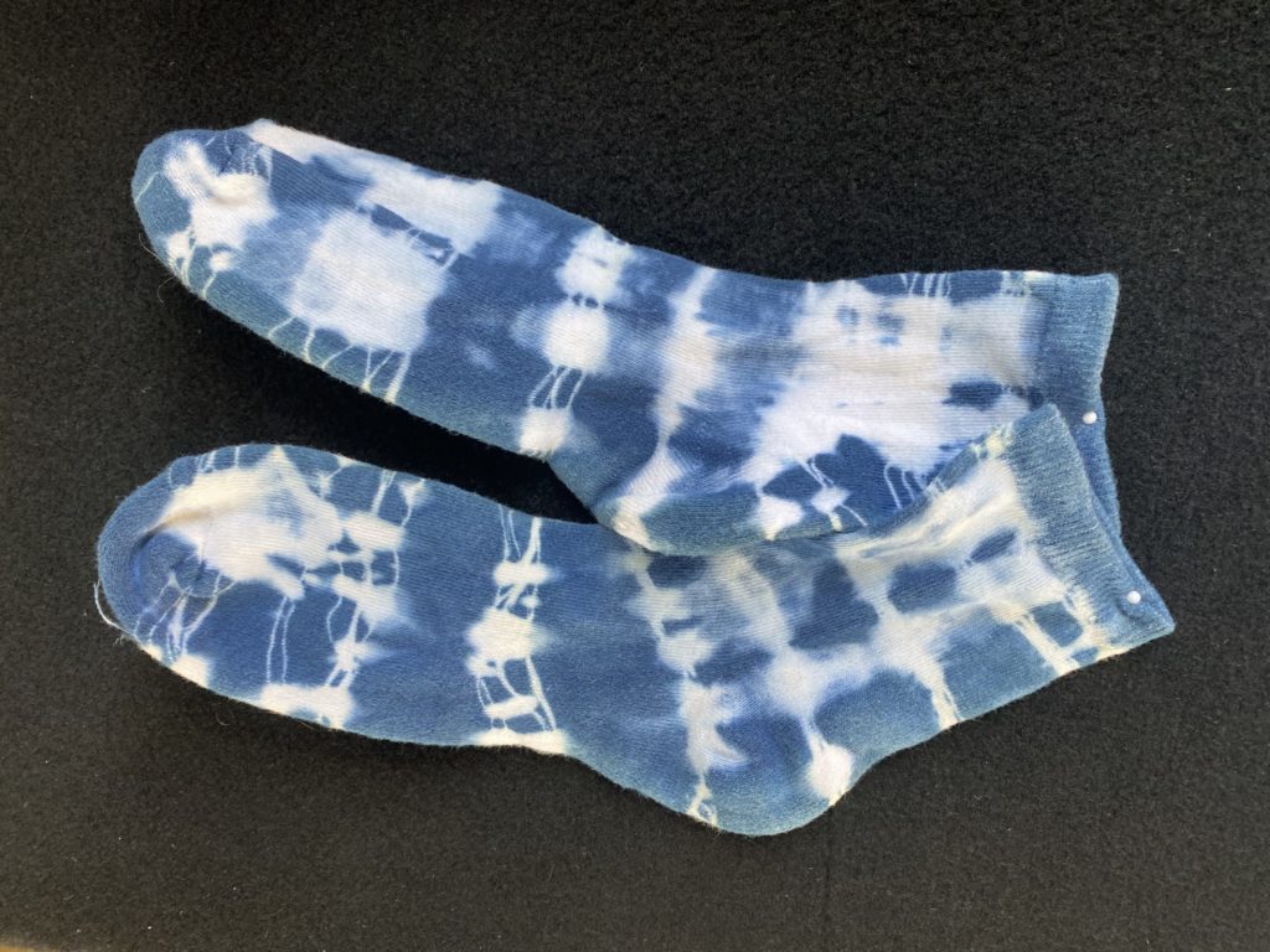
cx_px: 635
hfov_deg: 67.3
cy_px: 476
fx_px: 954
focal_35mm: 26
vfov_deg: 53.1
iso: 100
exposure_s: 1/60
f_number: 1.8
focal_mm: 4.25
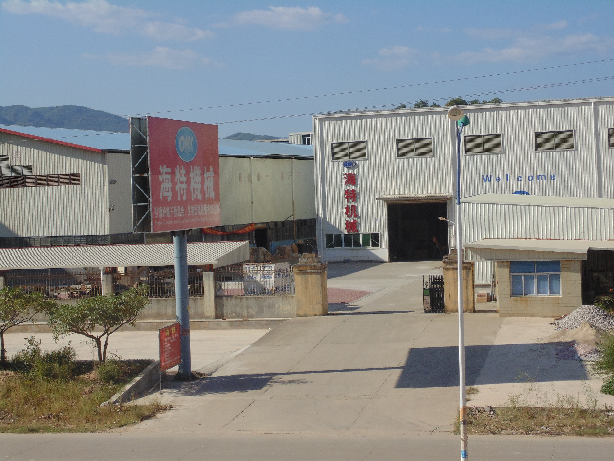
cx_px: 307
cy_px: 230
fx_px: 1401
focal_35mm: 79
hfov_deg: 24.7
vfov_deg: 18.7
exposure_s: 1/1000
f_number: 4.3
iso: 80
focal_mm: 14.1
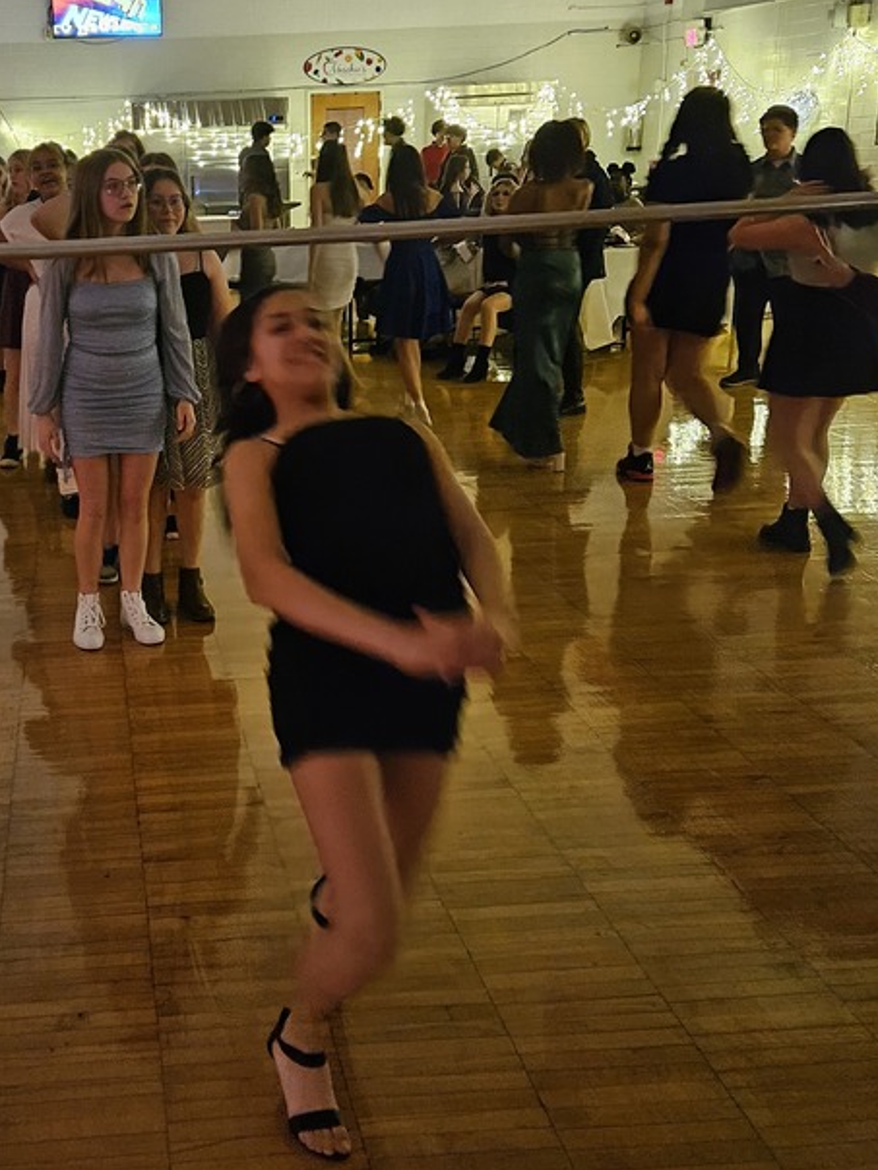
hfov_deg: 35.7
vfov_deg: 47.8
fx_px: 1319
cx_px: 184
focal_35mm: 39
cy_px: 537
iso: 1000
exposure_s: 1/24
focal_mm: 5.4
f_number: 1.8
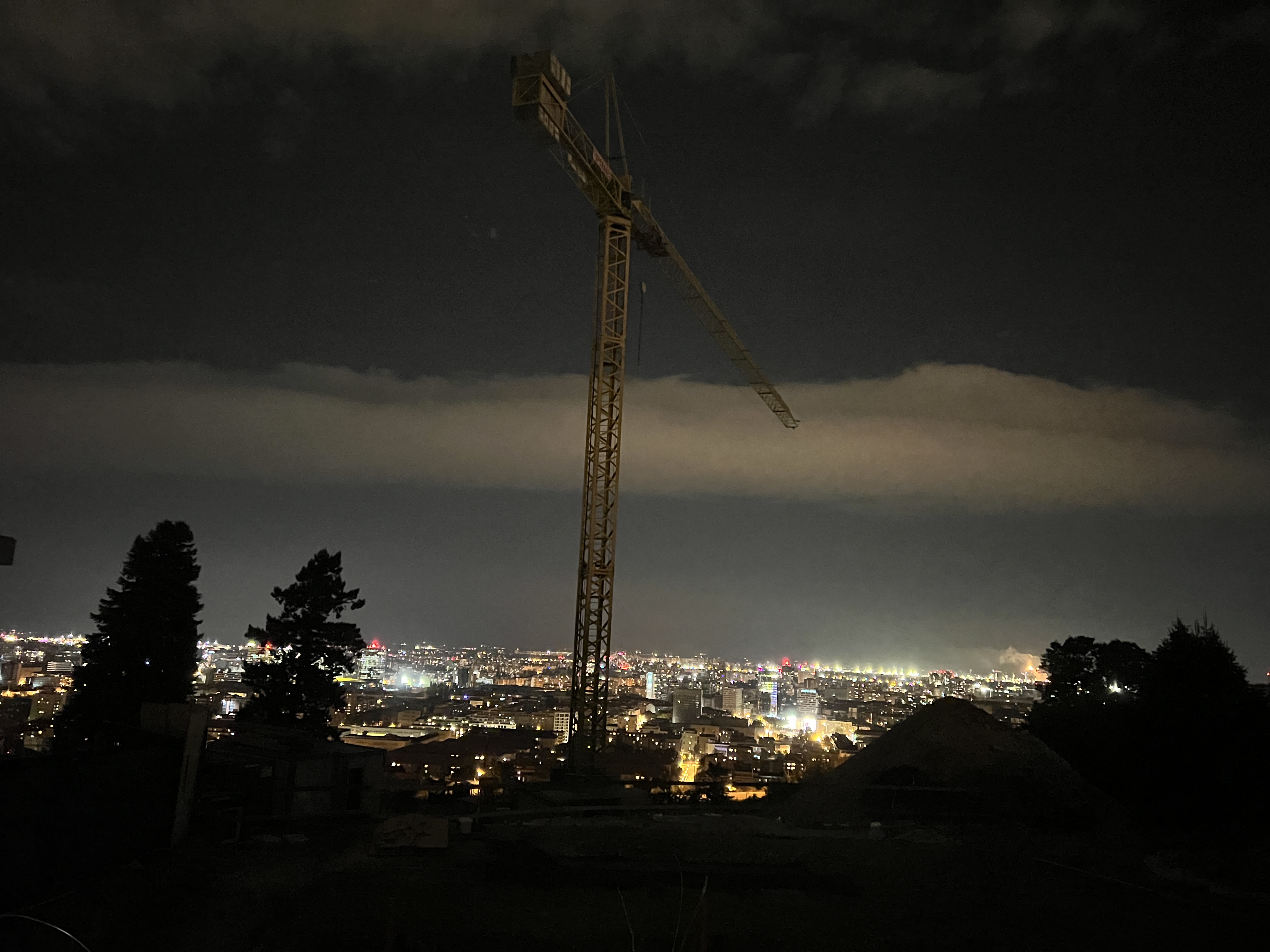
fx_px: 954
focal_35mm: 26
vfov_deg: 53.1
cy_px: 476
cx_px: 635
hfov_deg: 67.3
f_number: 1.5
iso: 8000
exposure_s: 1/17
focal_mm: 5.7
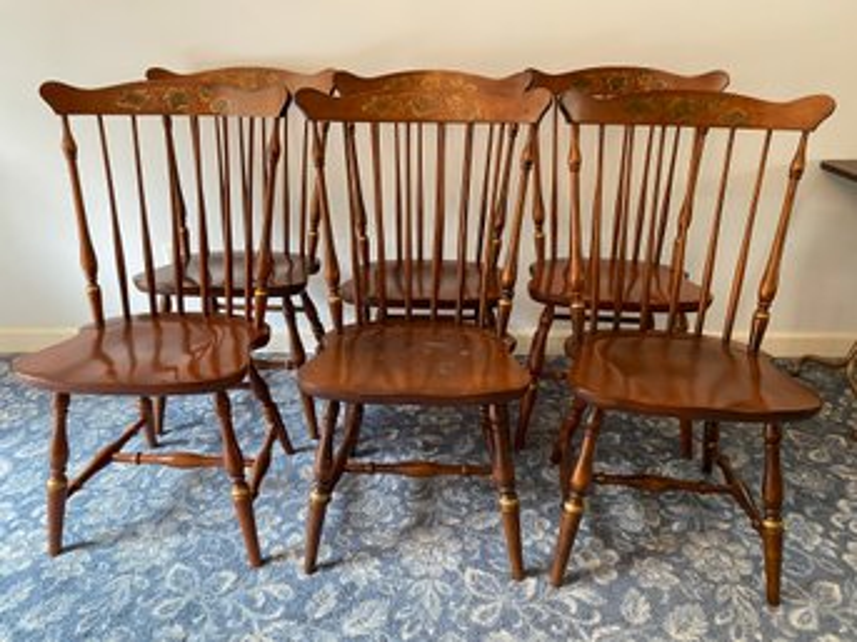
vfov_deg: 53.0
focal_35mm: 26
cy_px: 321
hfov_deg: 67.3
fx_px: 643
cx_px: 428
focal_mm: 4.25
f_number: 1.8
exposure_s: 1/60
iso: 100
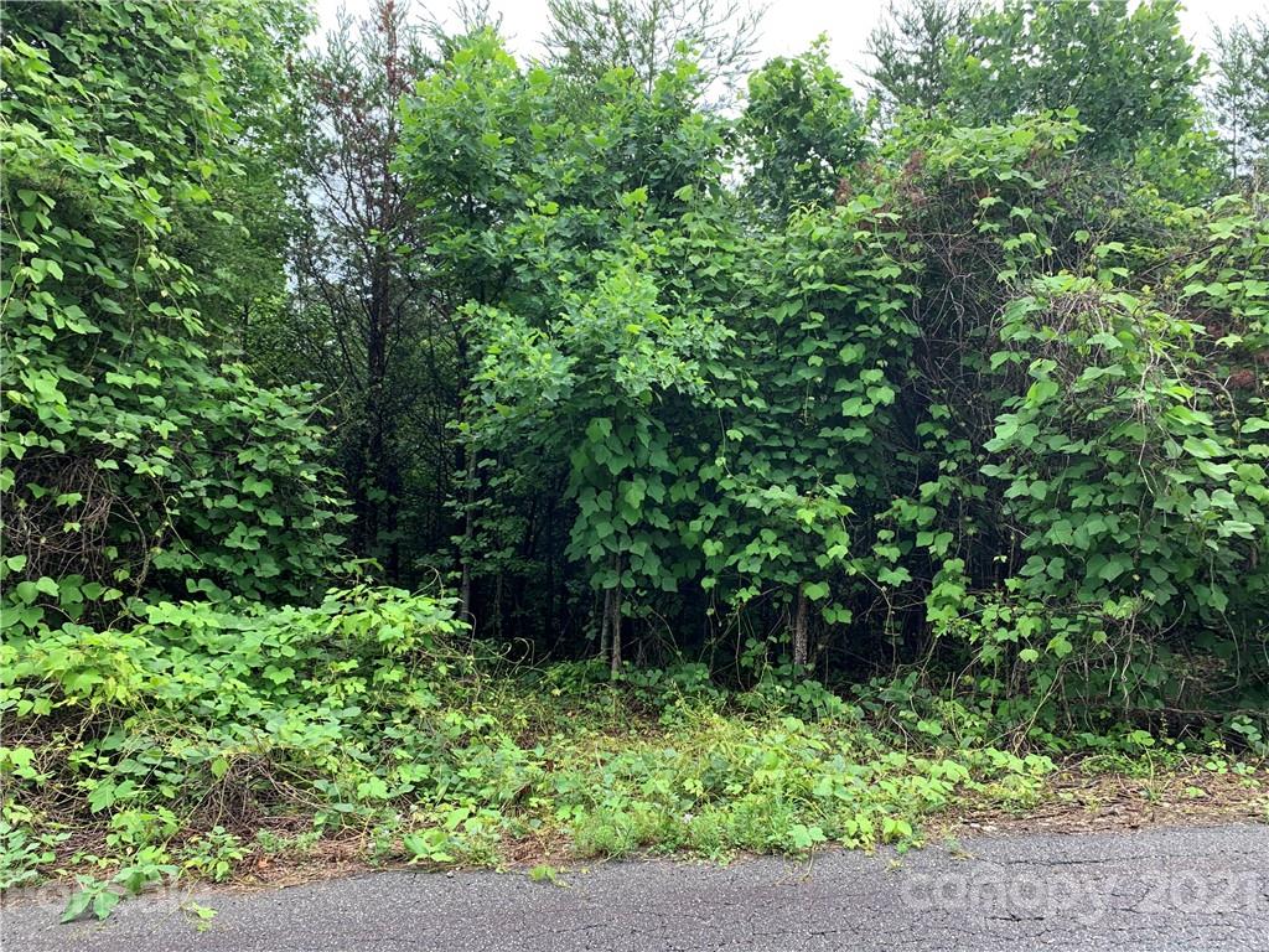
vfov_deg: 53.1
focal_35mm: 26
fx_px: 953
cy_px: 476
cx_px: 634
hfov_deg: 67.3
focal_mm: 4.25
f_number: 1.8
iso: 25
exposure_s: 1/122
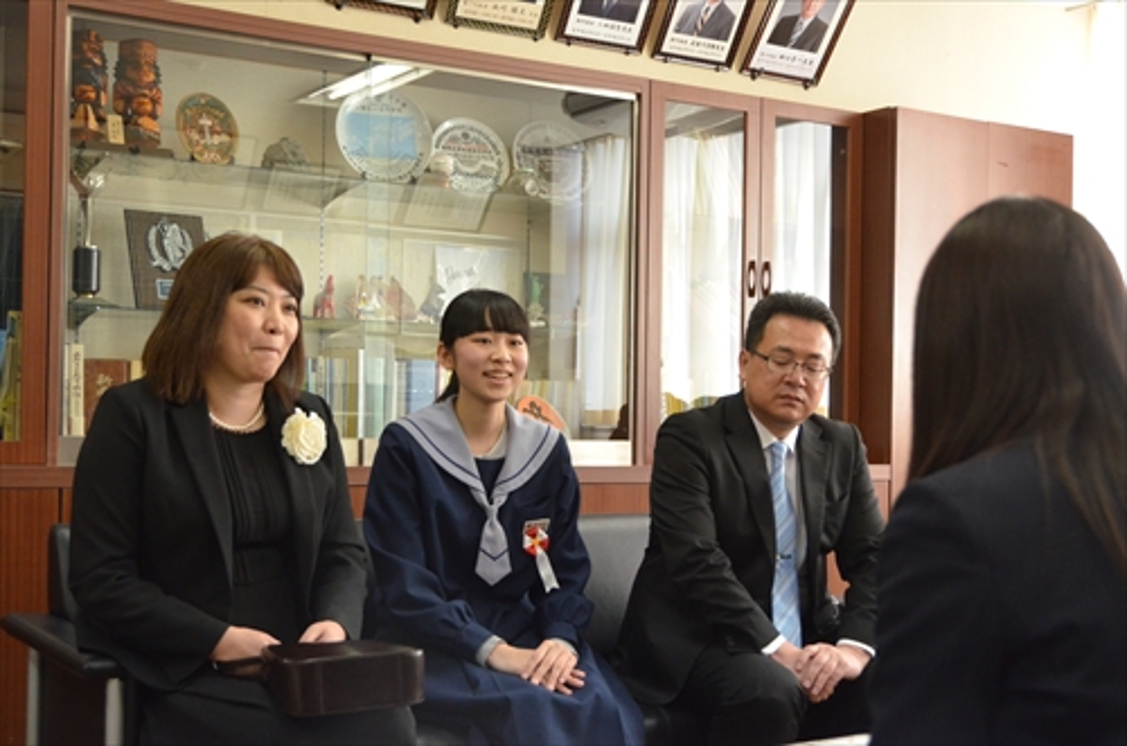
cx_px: 564
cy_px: 373
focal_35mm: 48
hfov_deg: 41.2
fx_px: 1499
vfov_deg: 27.9
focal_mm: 32
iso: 2800
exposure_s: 1/250
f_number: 6.3
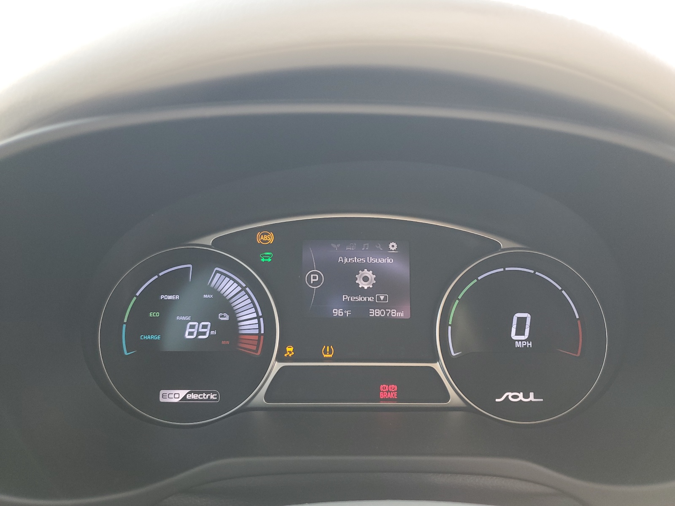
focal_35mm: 26
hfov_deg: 67.3
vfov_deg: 53.1
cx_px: 338
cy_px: 253
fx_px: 507
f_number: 1.5
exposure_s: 1/120
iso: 61
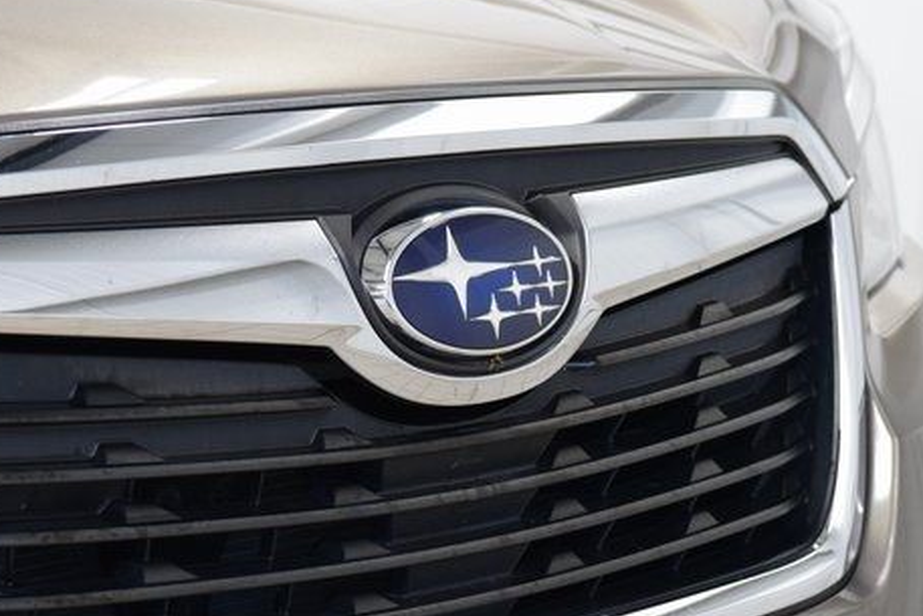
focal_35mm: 147
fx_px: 3770
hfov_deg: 13.9
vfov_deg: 9.3
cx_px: 357
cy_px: 373
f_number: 6.3
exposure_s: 1/30
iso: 1600
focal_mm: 70
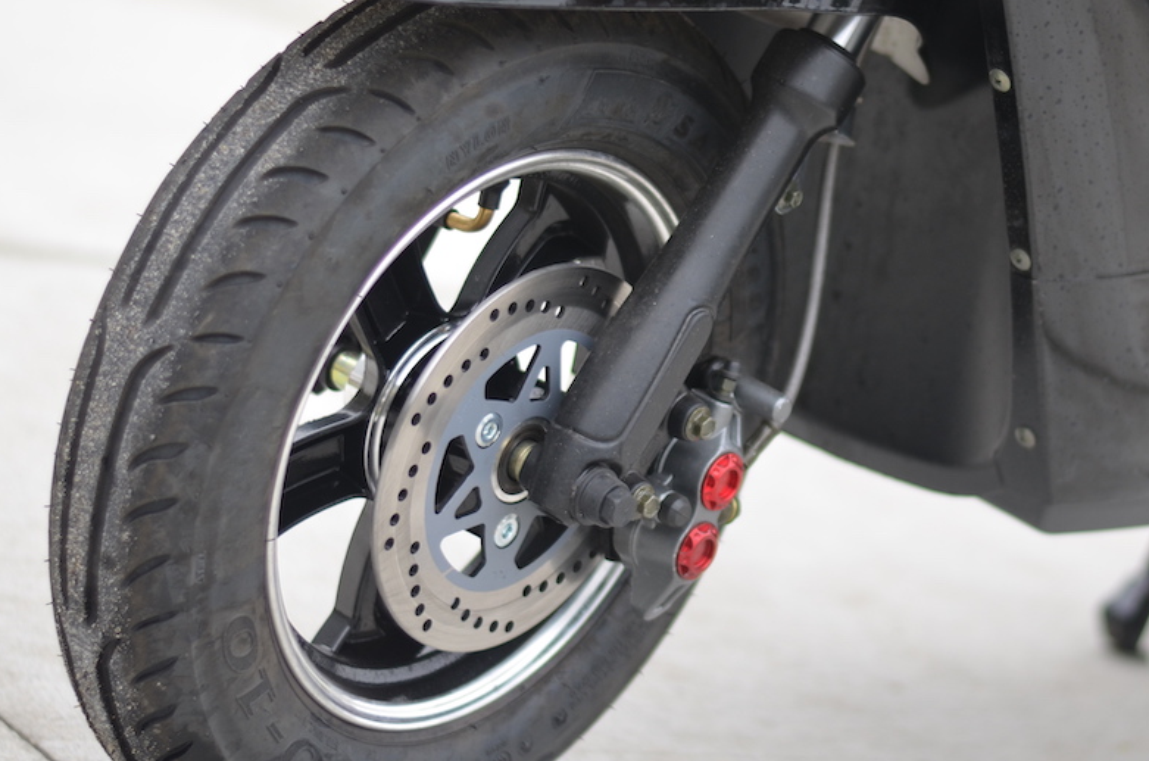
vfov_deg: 11.8
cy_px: 375
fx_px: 3694
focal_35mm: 116
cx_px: 775
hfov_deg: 17.6
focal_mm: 50
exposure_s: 1/1000
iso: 200
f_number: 1.8
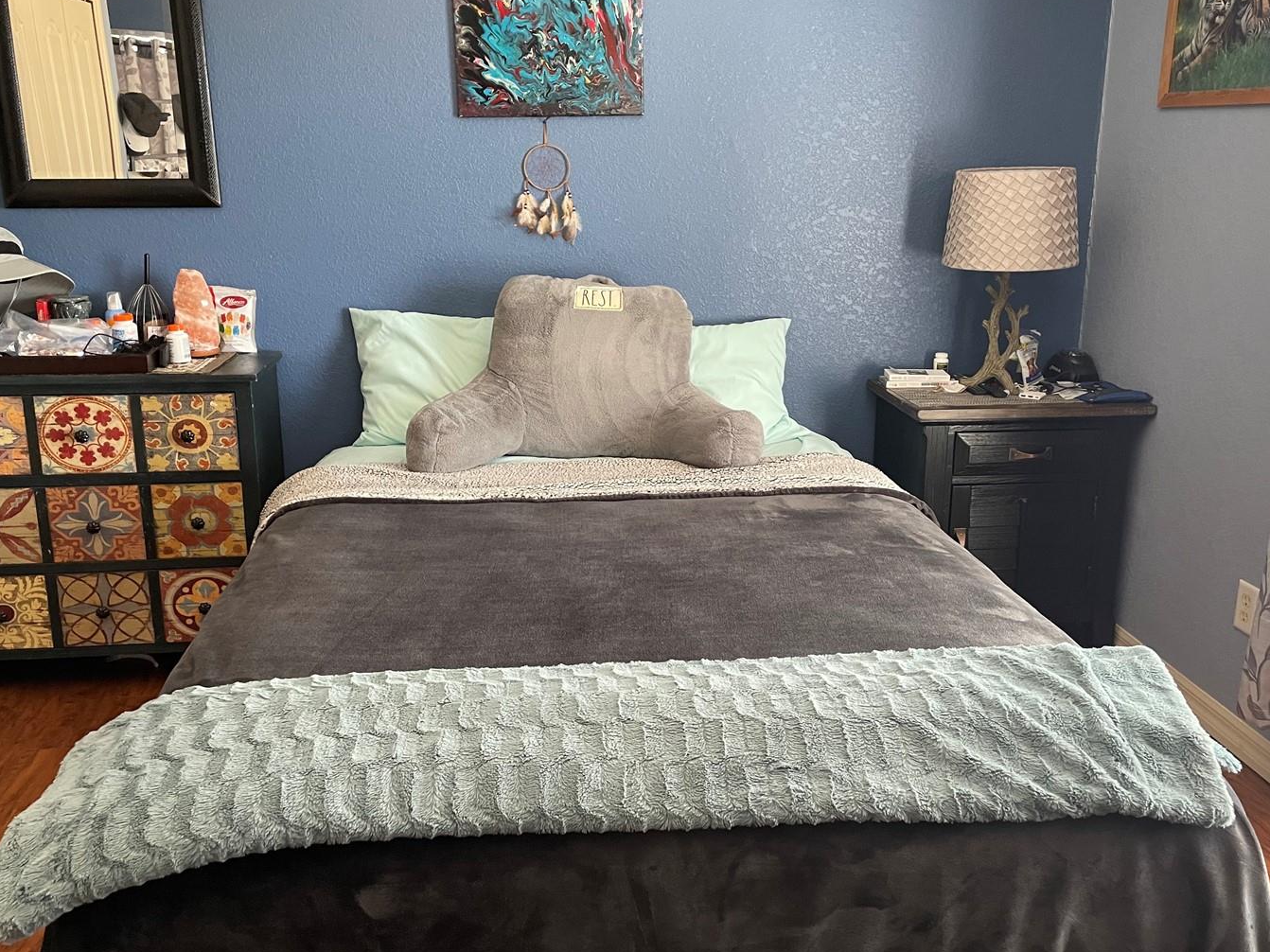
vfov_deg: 45.4
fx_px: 1137
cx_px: 649
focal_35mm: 31
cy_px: 450
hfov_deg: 58.4
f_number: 1.6
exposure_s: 1/60
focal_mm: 4.2
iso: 250
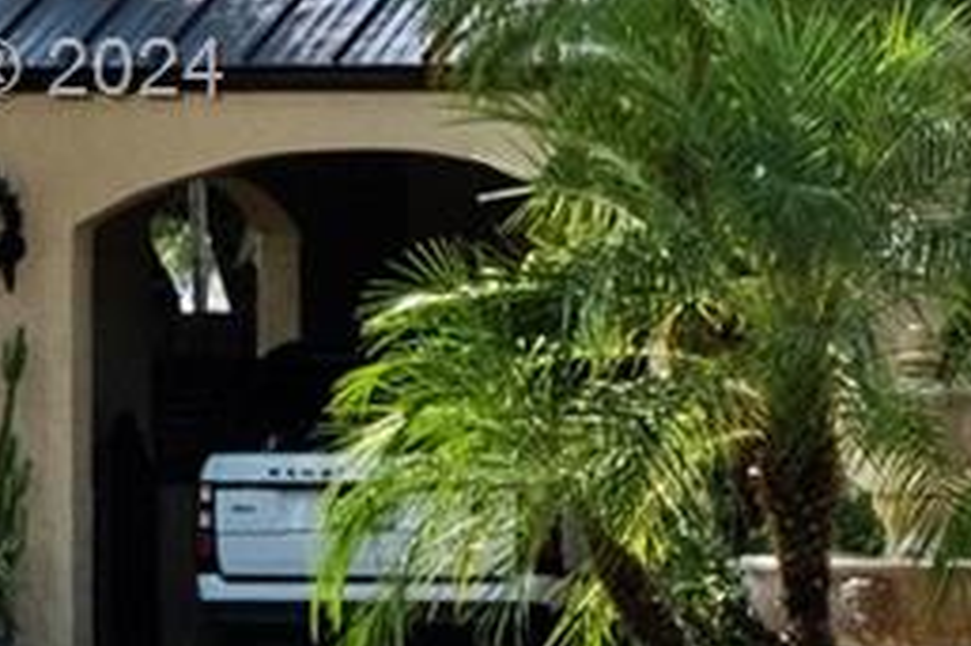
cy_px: 76
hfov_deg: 8.6
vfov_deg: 6.1
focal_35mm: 224
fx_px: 6038
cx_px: 2040
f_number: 8
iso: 640
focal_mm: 24
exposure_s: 1/640
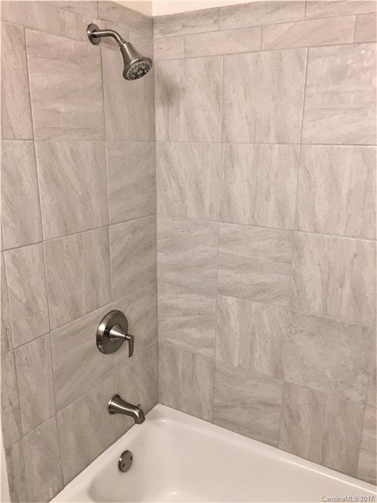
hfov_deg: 48.2
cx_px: 188
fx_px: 421
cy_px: 252
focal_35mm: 29
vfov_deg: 61.7
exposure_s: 1/15
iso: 80
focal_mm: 4.15
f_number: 2.2
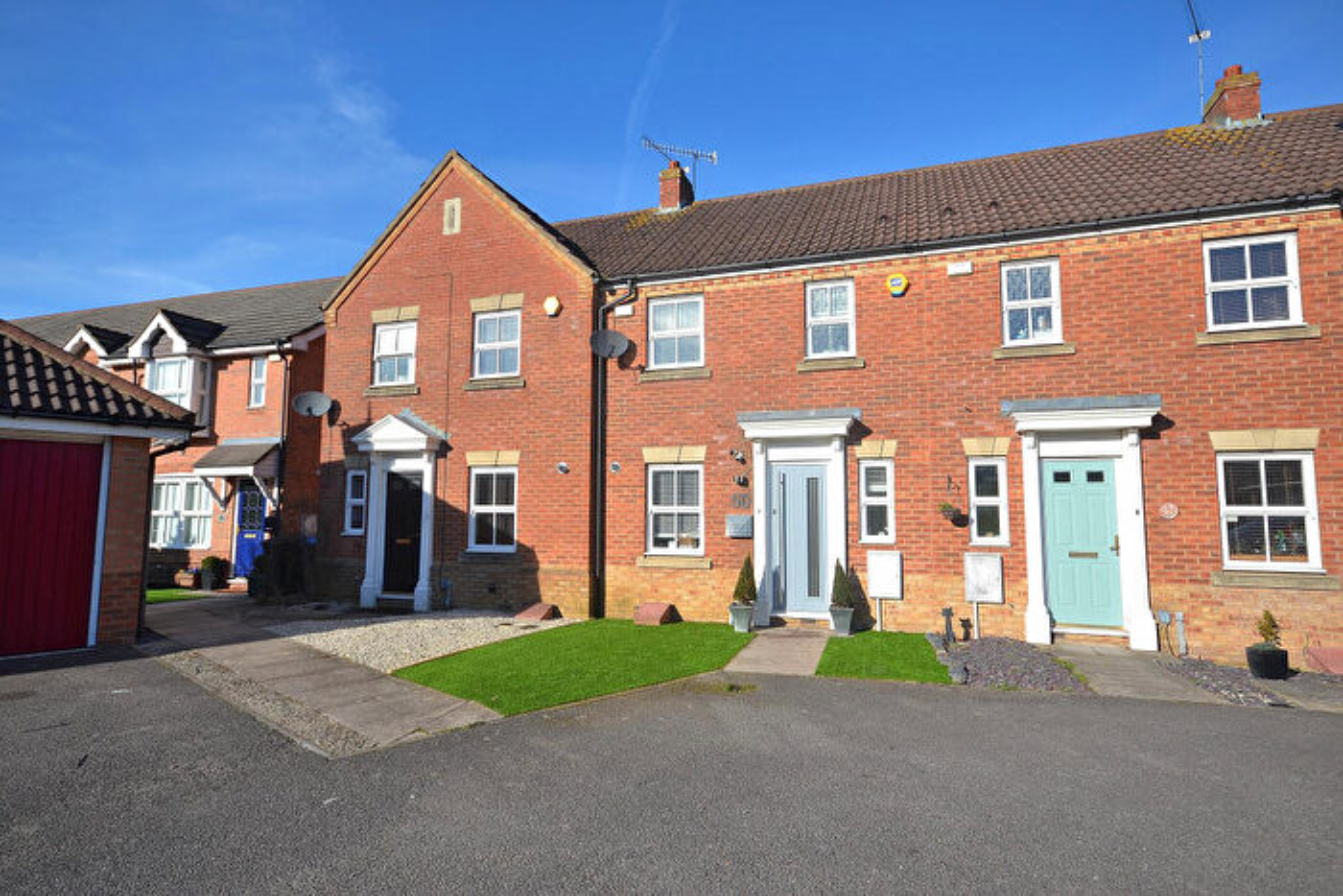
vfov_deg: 63.2
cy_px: 448
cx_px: 672
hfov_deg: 85.4
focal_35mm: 20
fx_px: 728
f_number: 8
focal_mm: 13
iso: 100
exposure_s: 1/250
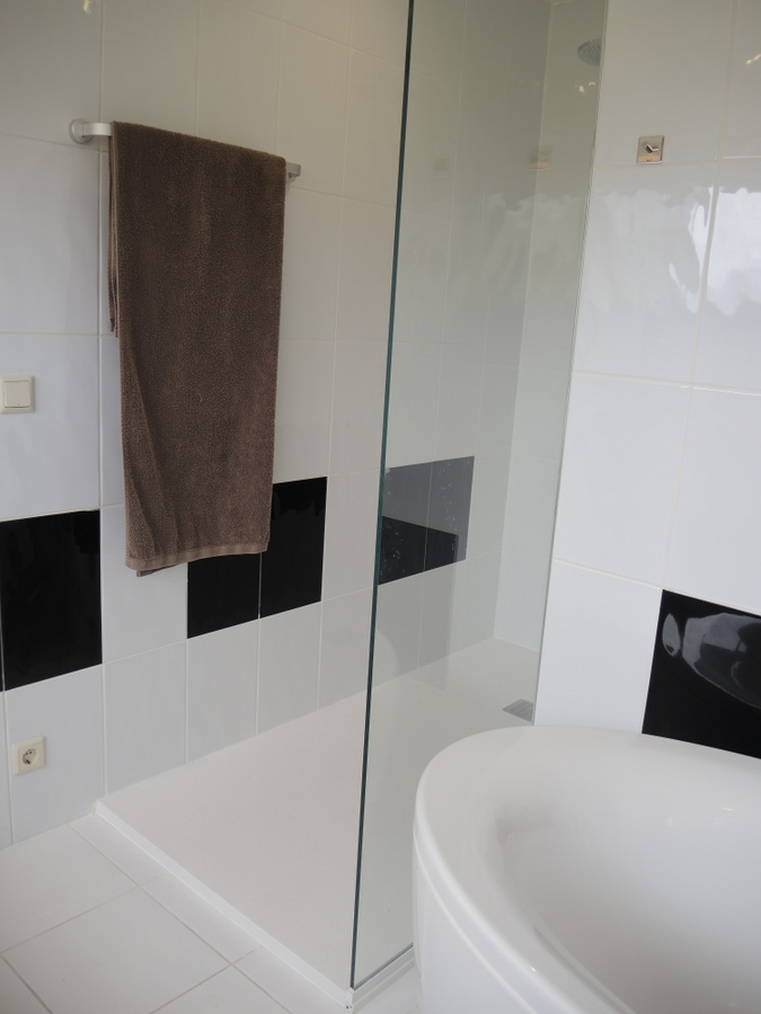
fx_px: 821
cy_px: 507
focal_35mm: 28
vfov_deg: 63.4
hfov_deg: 49.7
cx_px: 380
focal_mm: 6
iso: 80
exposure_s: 1/60
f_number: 2
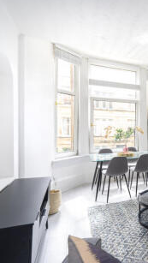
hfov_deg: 35.4
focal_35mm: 26
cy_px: 132
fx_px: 181
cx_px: 176
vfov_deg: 71.9
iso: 400
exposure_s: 1/50
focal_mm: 16
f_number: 8
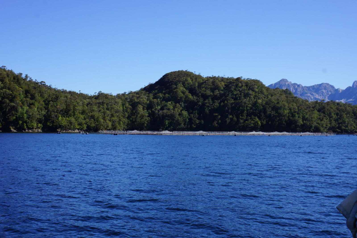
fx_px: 516
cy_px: 119
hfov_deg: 38.2
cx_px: 178
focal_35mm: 52
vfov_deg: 26.0
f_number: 13
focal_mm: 35
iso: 100
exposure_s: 1/125
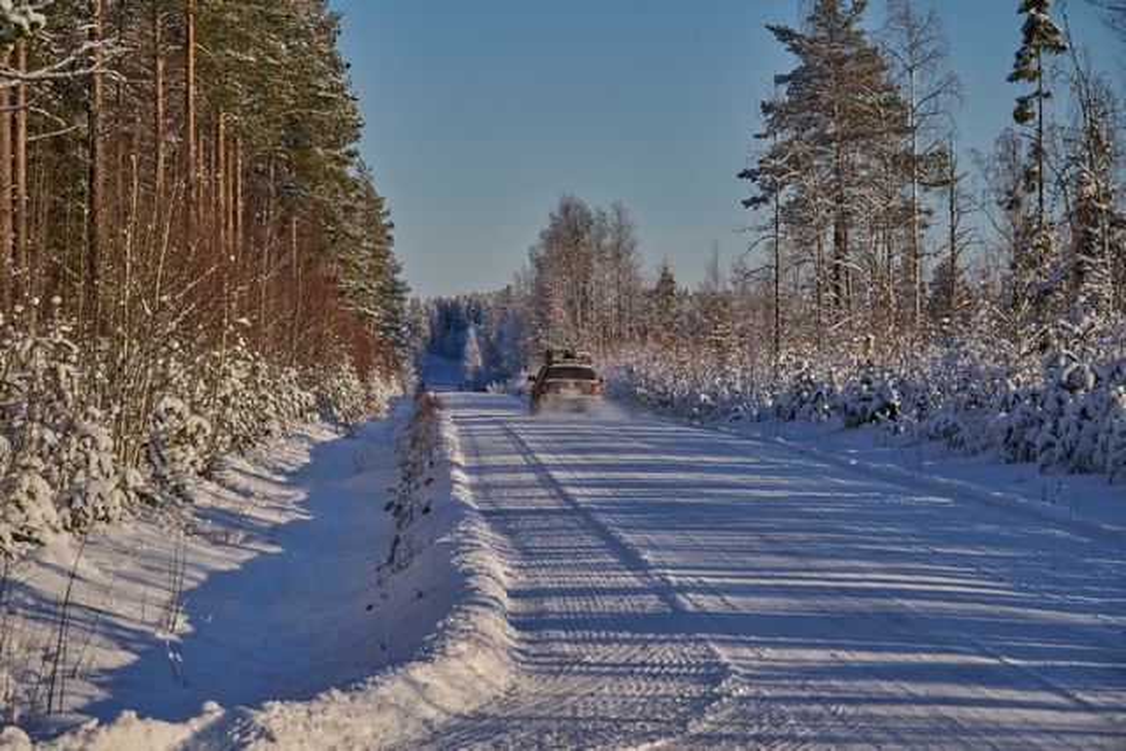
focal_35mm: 105
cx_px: 563
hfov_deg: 19.5
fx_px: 3285
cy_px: 376
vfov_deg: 13.0
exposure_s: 1/1000
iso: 100
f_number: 7.1
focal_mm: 105
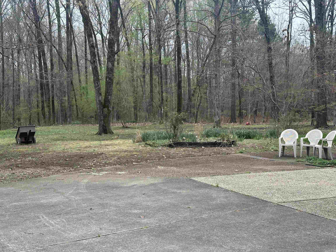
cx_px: 168
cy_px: 126
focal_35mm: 48
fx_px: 466
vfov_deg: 30.3
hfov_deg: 39.7
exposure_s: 1/353
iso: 64
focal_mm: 6.86
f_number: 1.78
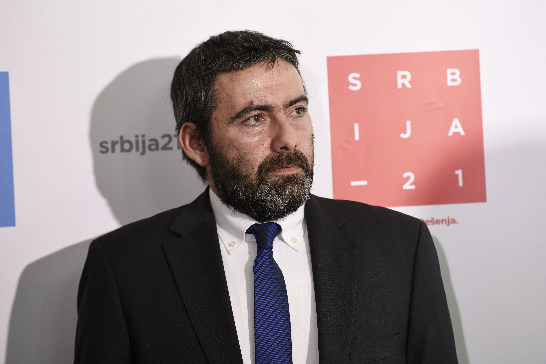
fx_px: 3245
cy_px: 184
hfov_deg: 9.6
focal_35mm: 214
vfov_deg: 6.4
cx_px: 256
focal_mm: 200
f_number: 4
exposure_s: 1/80
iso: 1000
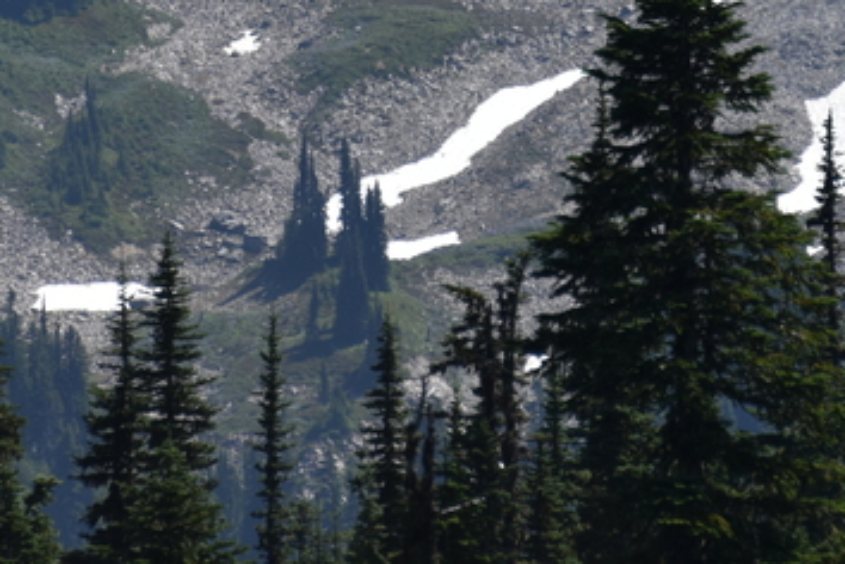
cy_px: -308
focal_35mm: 904
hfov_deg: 2.3
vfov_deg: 1.5
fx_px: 21217
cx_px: 403
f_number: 7.1
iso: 100
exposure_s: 1/500
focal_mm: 250
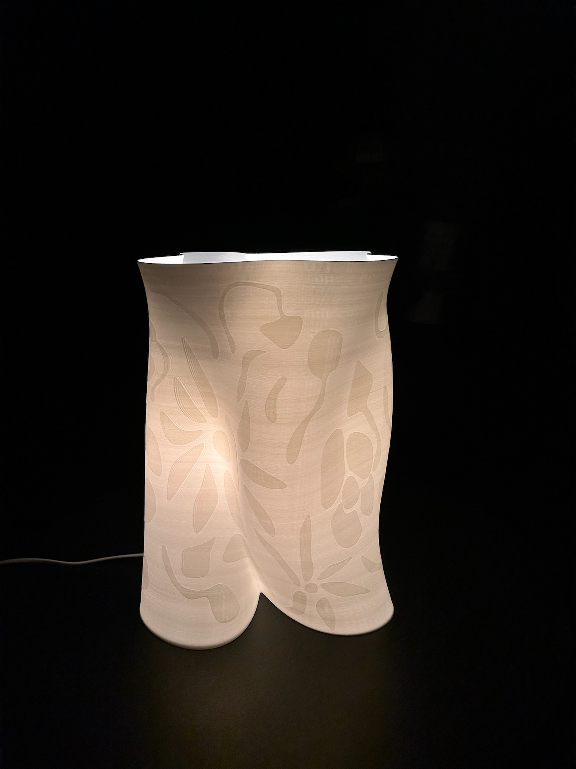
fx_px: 577
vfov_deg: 67.3
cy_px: 384
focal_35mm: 26
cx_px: 288
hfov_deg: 53.1
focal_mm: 5.7
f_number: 1.5
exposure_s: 1/476
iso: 50
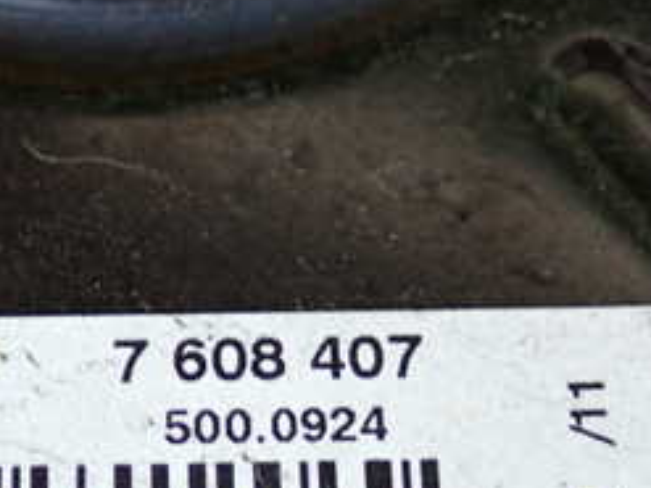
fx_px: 2011
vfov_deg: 13.5
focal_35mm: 107
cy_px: 572
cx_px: 177
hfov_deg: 18.3
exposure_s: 1/40
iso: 500
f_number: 2.9
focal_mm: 7.84
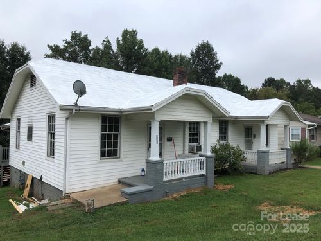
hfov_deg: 63.4
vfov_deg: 49.7
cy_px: 120
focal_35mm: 28
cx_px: 160
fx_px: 260
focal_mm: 3.99
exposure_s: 1/1116
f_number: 1.8
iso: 20
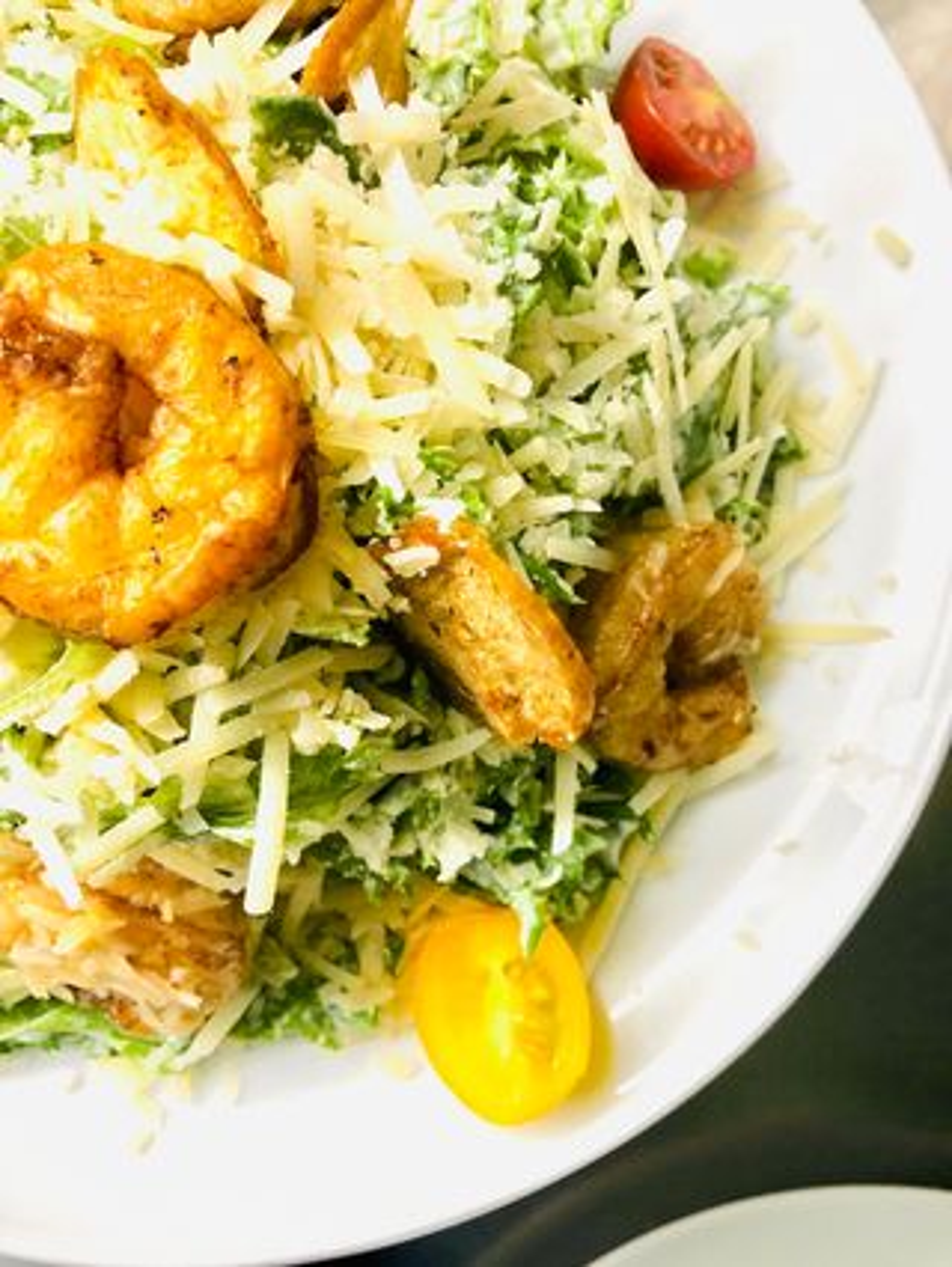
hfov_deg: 49.8
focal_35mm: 28
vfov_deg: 63.4
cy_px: 634
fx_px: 1026
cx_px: 476
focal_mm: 3.99
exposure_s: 1/25
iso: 40
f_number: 1.8
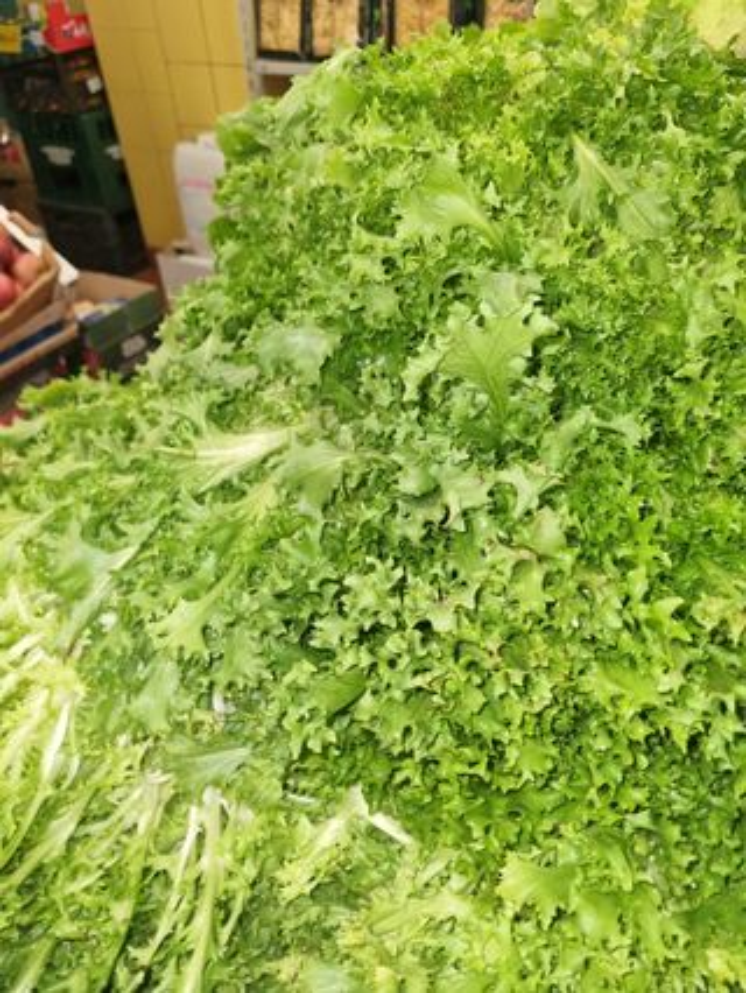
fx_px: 746
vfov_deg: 67.3
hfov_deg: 53.1
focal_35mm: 26
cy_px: 496
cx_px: 373
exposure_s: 1/50
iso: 50
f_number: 1.8
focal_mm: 5.4
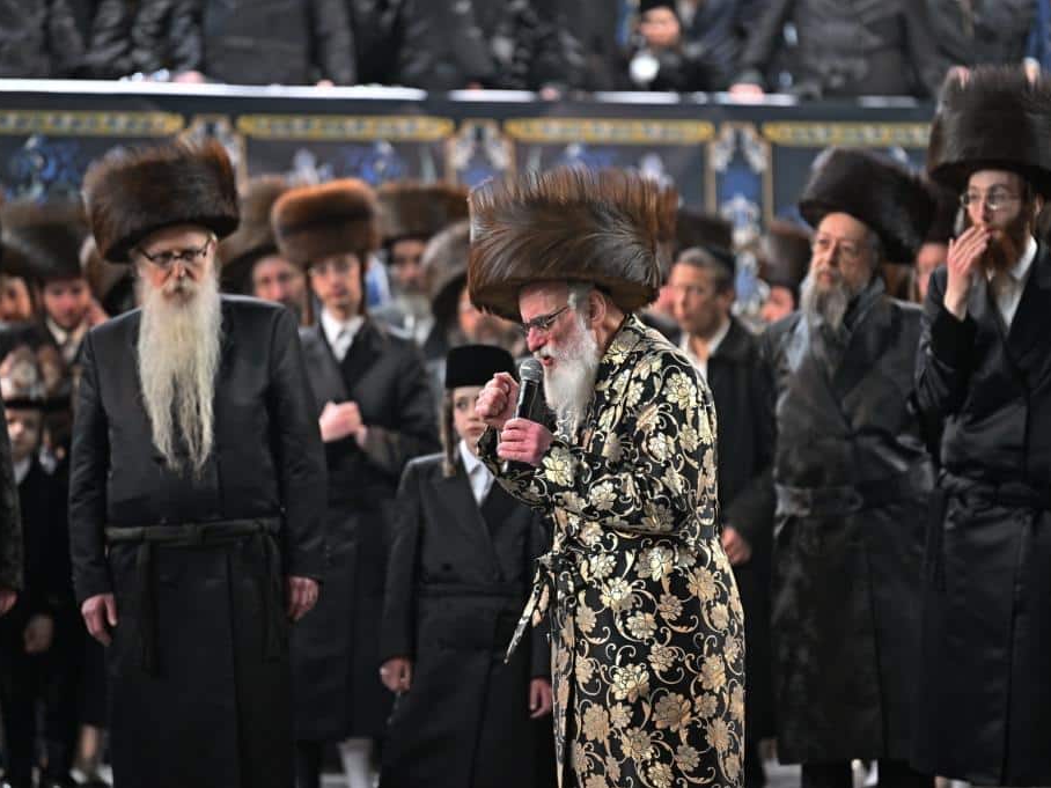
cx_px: 512
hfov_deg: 9.1
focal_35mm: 217
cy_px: 394
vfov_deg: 6.8
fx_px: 6588
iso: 1000
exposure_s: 1/320
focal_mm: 200
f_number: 2.8
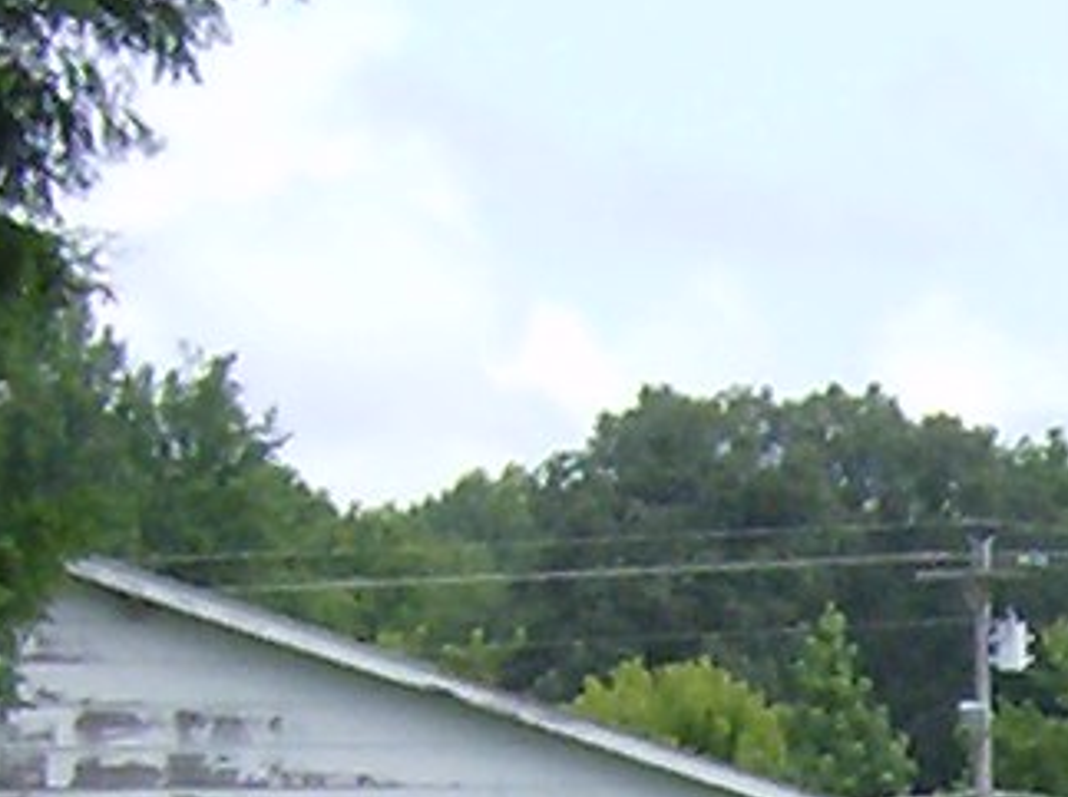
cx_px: 1703
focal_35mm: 287
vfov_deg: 5.1
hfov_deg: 6.8
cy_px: 1571
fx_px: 8838
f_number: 4.7
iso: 100
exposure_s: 1/345
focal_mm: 6
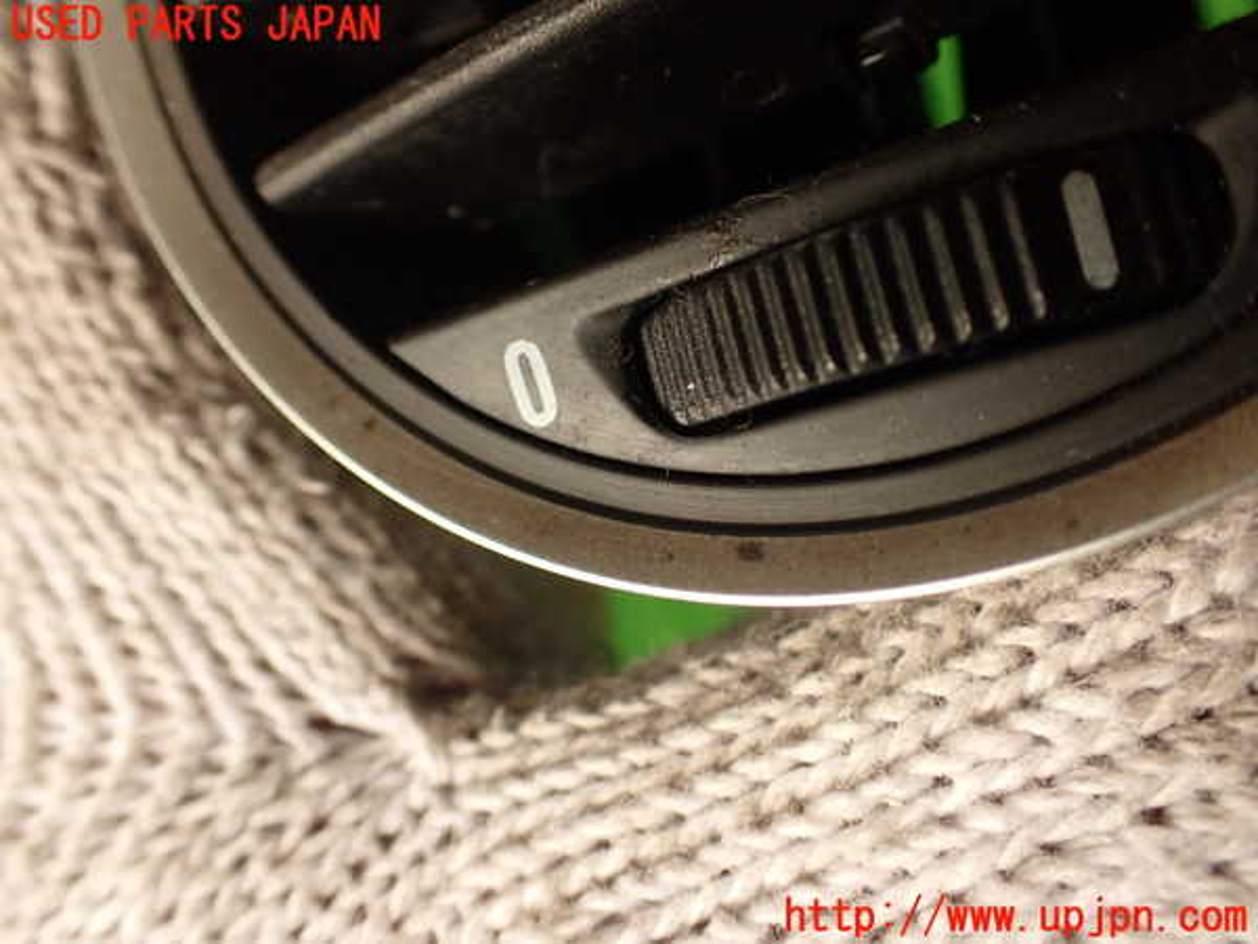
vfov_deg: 44.2
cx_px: 629
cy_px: 472
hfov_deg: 56.8
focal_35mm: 32
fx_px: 1163
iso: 200
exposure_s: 1/50
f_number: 2.4
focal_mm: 5.79
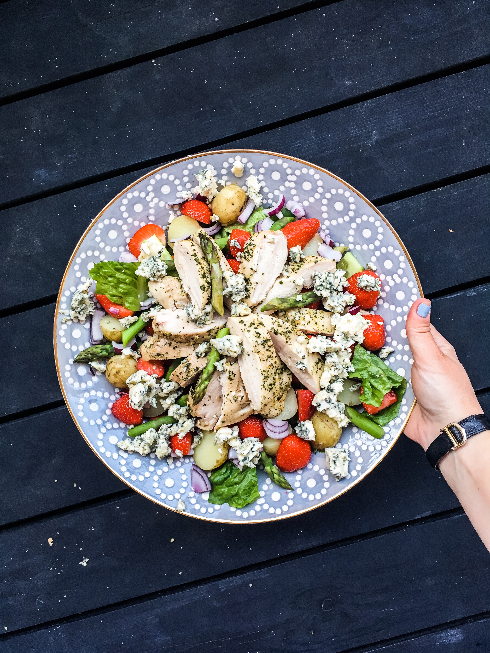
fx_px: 547
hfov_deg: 48.2
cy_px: 326
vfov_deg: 61.7
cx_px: 245
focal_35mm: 29
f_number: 2.2
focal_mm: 4.15
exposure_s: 1/33
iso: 25
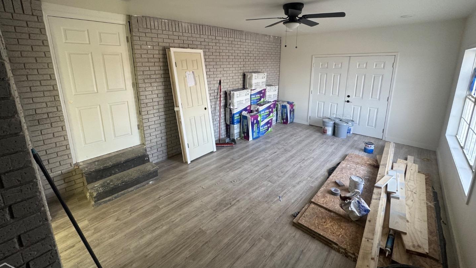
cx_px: 238
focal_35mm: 16
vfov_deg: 66.4
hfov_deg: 99.4
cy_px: 106
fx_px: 202
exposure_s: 1/99
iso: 160
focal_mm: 2.22
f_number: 2.2
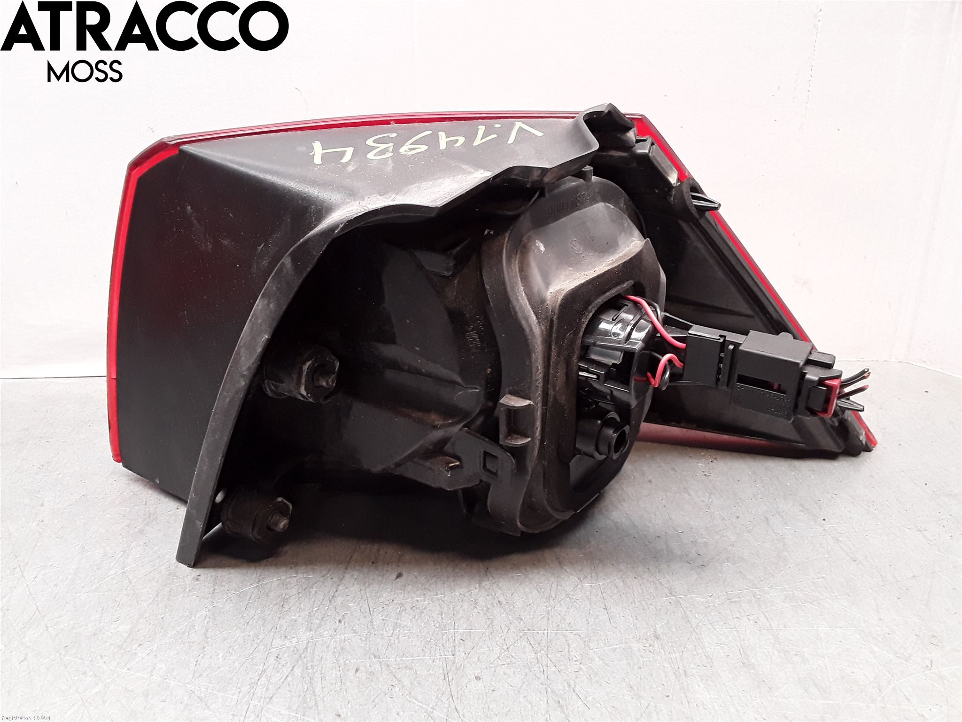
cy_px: 361
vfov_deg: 49.7
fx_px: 778
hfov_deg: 63.4
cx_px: 481
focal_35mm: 28
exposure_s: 1/50
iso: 100
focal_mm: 2.91
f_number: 1.9
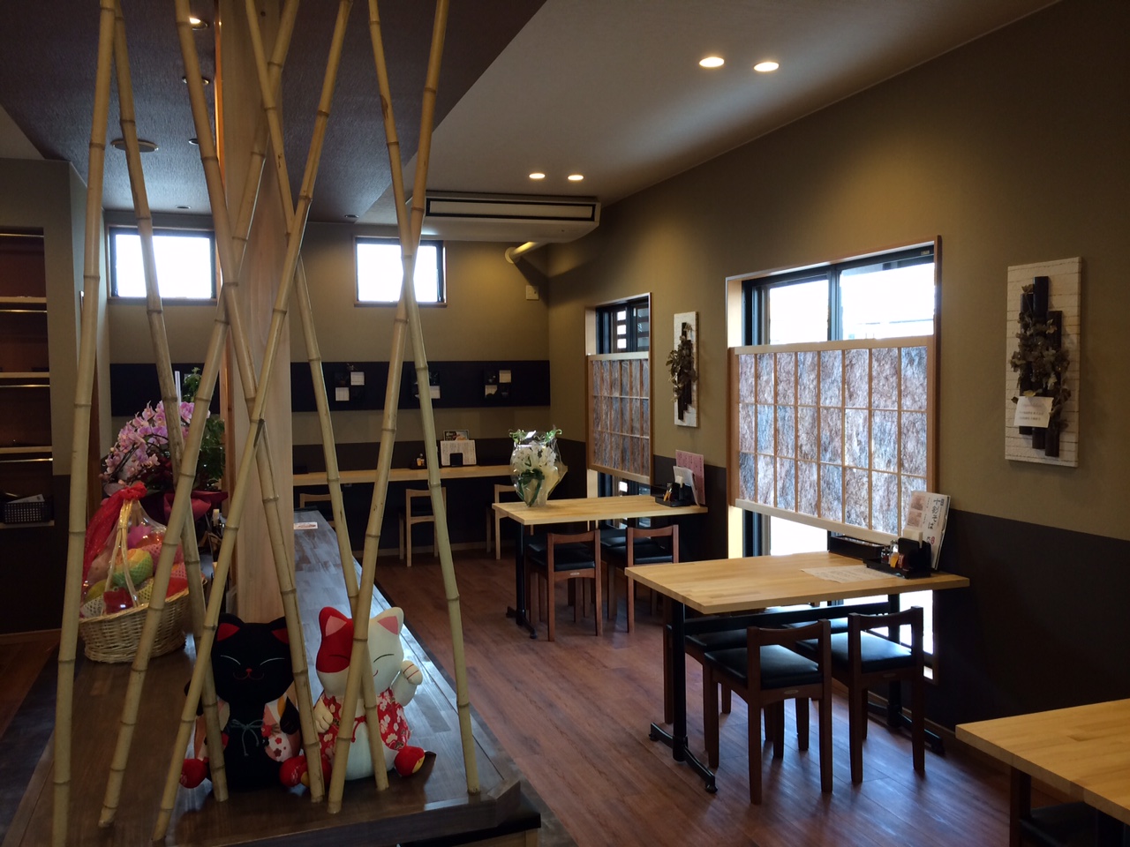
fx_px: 979
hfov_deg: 60.0
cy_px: 424
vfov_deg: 46.8
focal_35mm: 30
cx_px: 565
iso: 40
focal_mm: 4.12
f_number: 2.2
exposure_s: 1/40
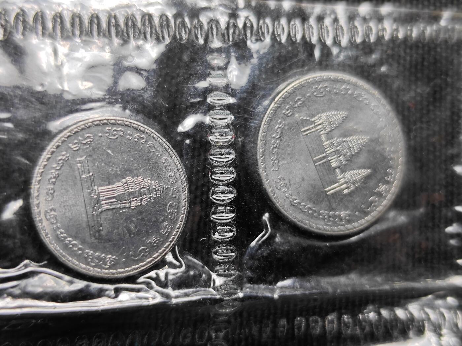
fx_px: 654
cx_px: 231
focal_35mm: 49
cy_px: 173
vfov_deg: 29.7
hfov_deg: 38.9
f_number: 1.6
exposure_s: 1/106
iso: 50
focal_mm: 5.84
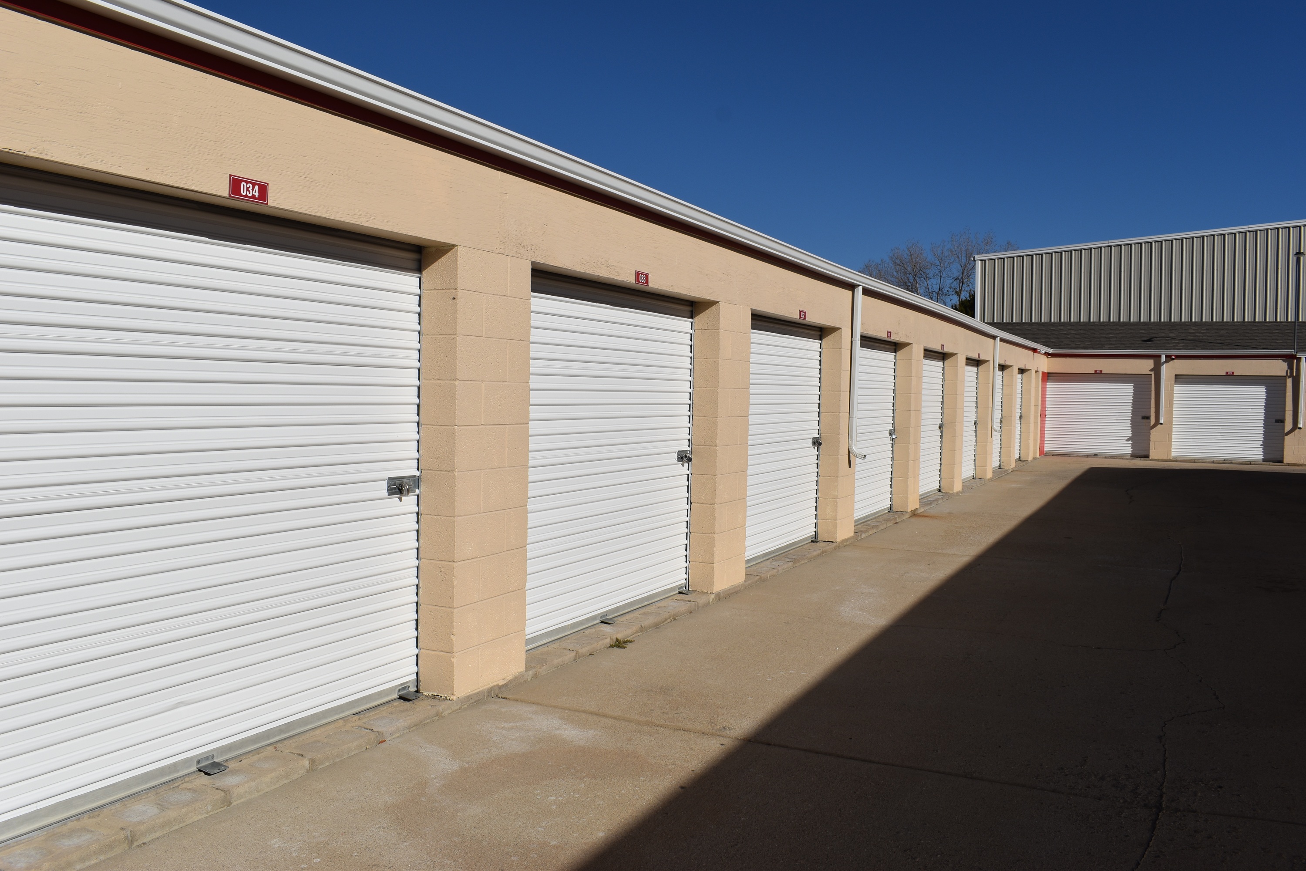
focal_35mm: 30
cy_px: 436
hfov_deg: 61.9
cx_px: 653
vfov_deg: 43.6
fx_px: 1088
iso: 100
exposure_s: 1/500
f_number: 13
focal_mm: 20
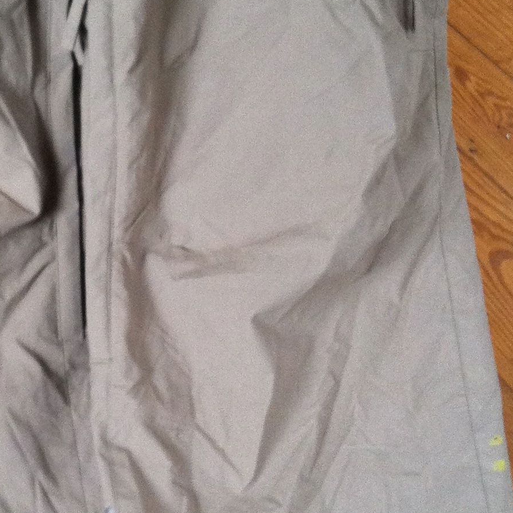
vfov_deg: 19.3
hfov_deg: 19.2
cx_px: 141
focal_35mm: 90
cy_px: 244
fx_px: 1509
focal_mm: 3.85
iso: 200
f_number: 2.8
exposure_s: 1/17
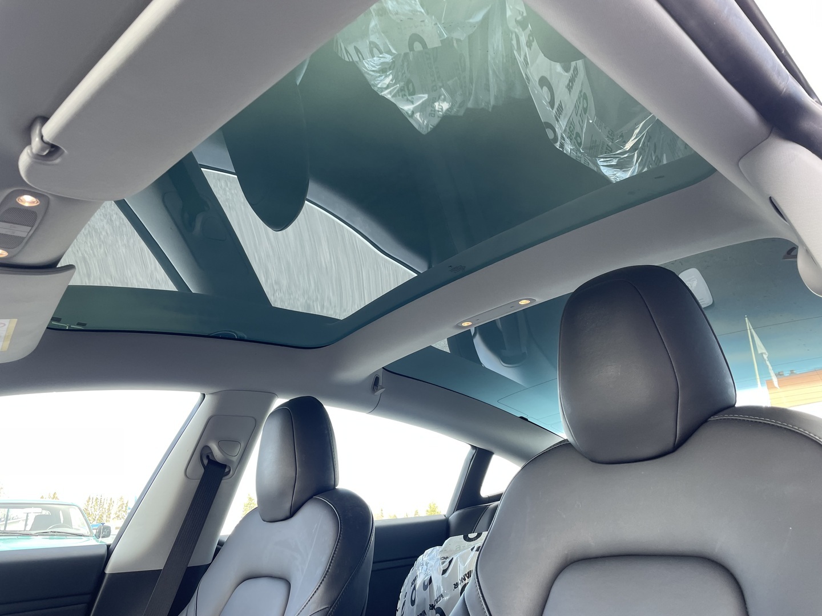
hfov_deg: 67.3
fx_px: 617
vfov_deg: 53.1
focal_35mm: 26
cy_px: 308
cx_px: 411
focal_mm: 4.2
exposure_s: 1/121
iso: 50
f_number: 1.6
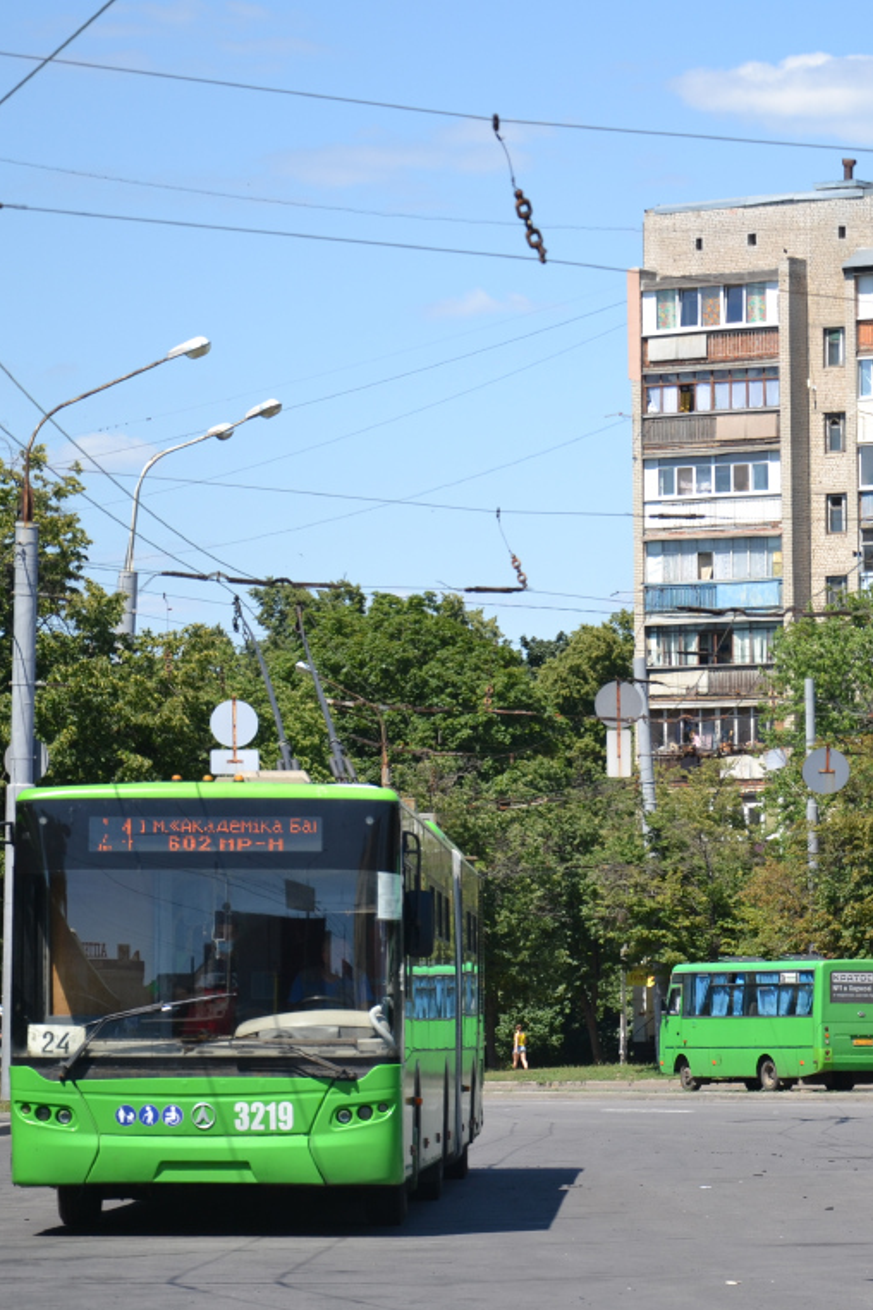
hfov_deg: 8.8
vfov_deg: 13.2
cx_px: 803
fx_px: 5674
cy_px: 633
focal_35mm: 156
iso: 100
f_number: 5.3
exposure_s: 1/320
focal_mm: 66
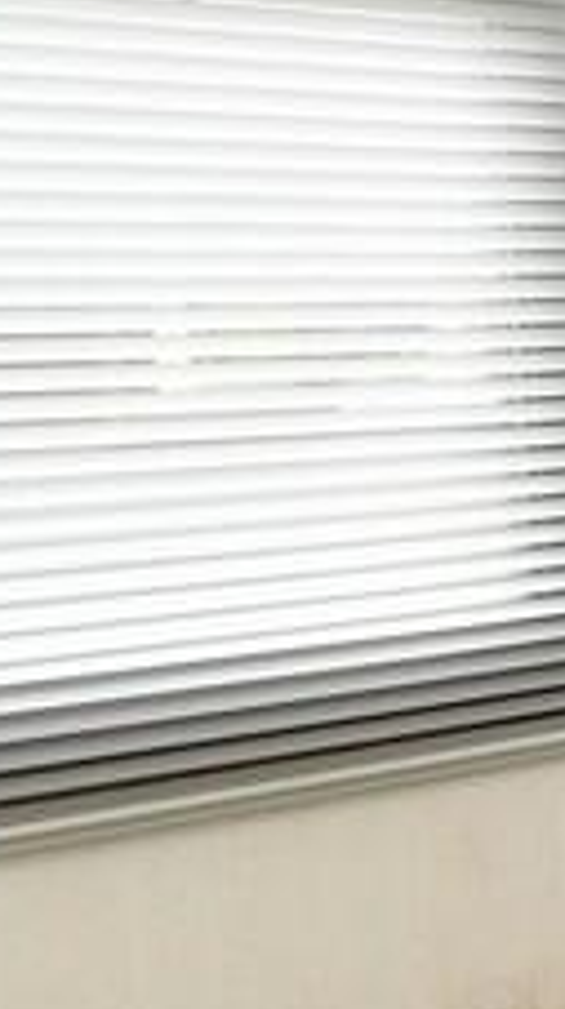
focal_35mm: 71
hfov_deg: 9.8
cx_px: 1931
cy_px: 424
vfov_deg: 29.7
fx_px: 1899
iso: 800
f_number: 7.1
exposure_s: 1/60
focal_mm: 10
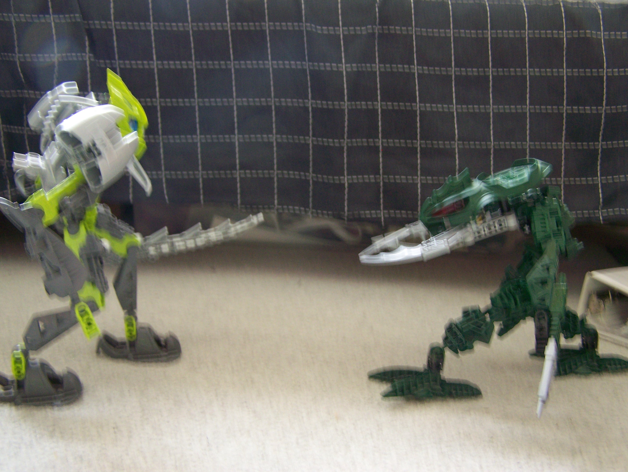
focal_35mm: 38
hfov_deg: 48.9
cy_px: 236
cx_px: 314
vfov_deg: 37.8
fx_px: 690
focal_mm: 6.3
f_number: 2.8
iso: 160
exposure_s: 1/8
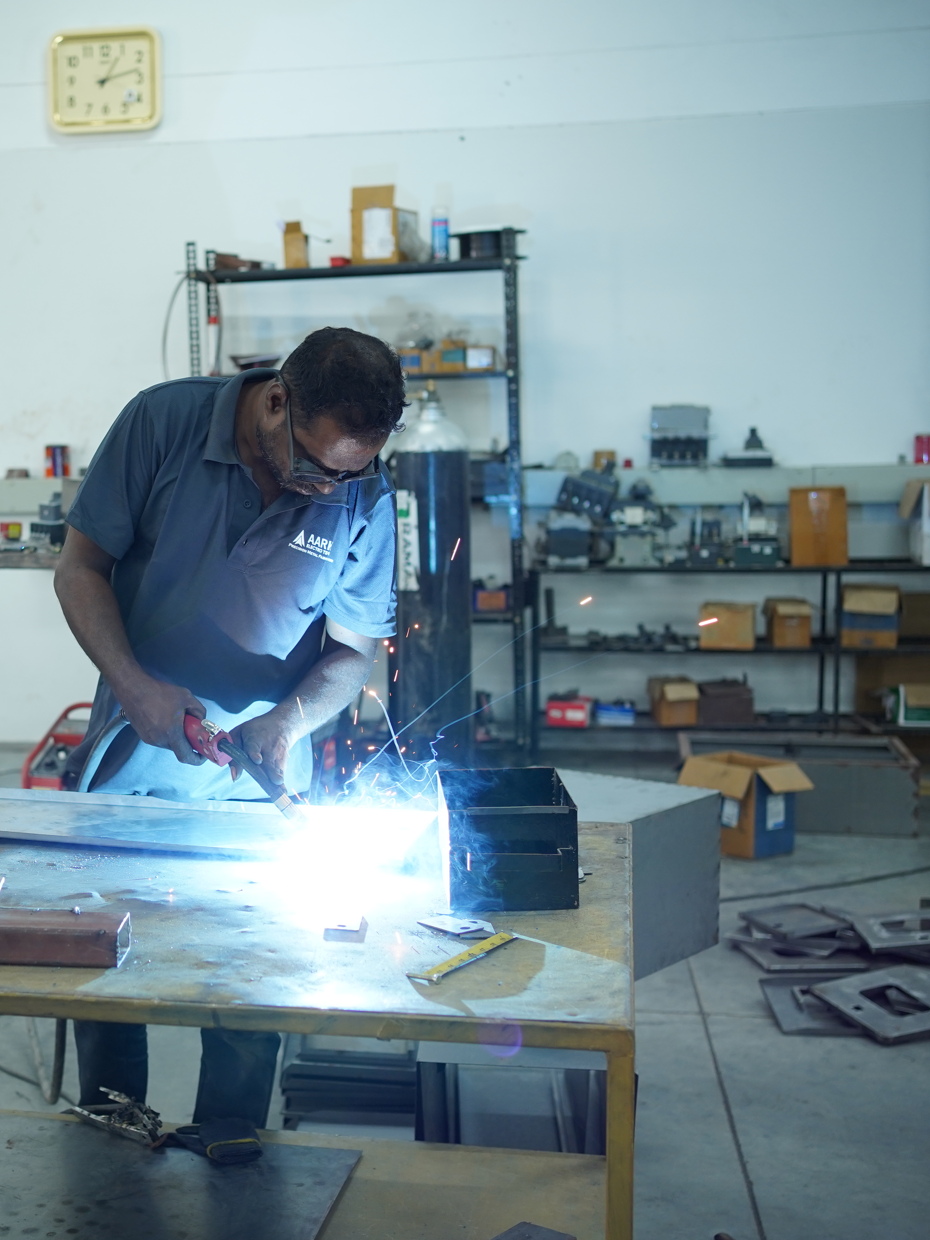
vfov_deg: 37.5
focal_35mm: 51
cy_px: 625
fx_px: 1827
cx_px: 117
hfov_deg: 27.7
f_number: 2.8
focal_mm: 35
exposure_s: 1/125
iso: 640
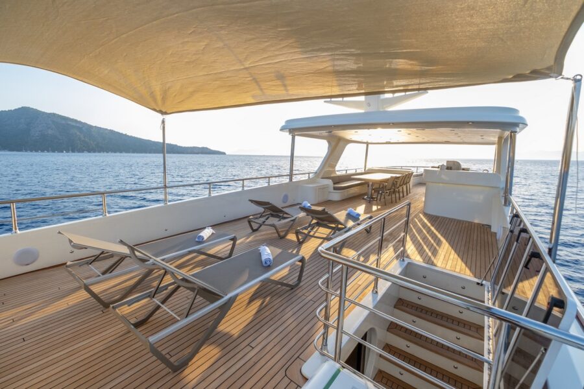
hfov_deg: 100.4
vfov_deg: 77.3
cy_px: 194
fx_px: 243
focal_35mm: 15
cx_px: 292
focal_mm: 10
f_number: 4
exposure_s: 1/640
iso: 500
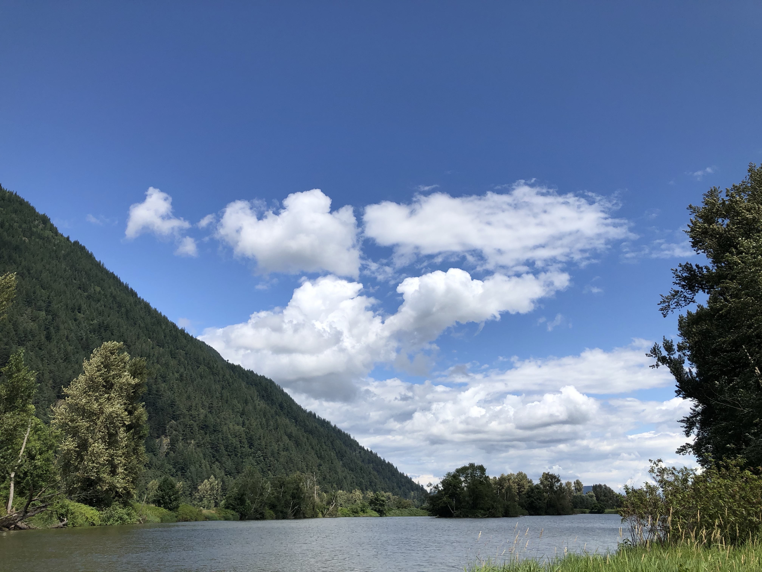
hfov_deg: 63.4
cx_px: 381
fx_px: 616
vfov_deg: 49.7
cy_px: 286
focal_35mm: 28
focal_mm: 3.99
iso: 20
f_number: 1.8
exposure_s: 1/3472
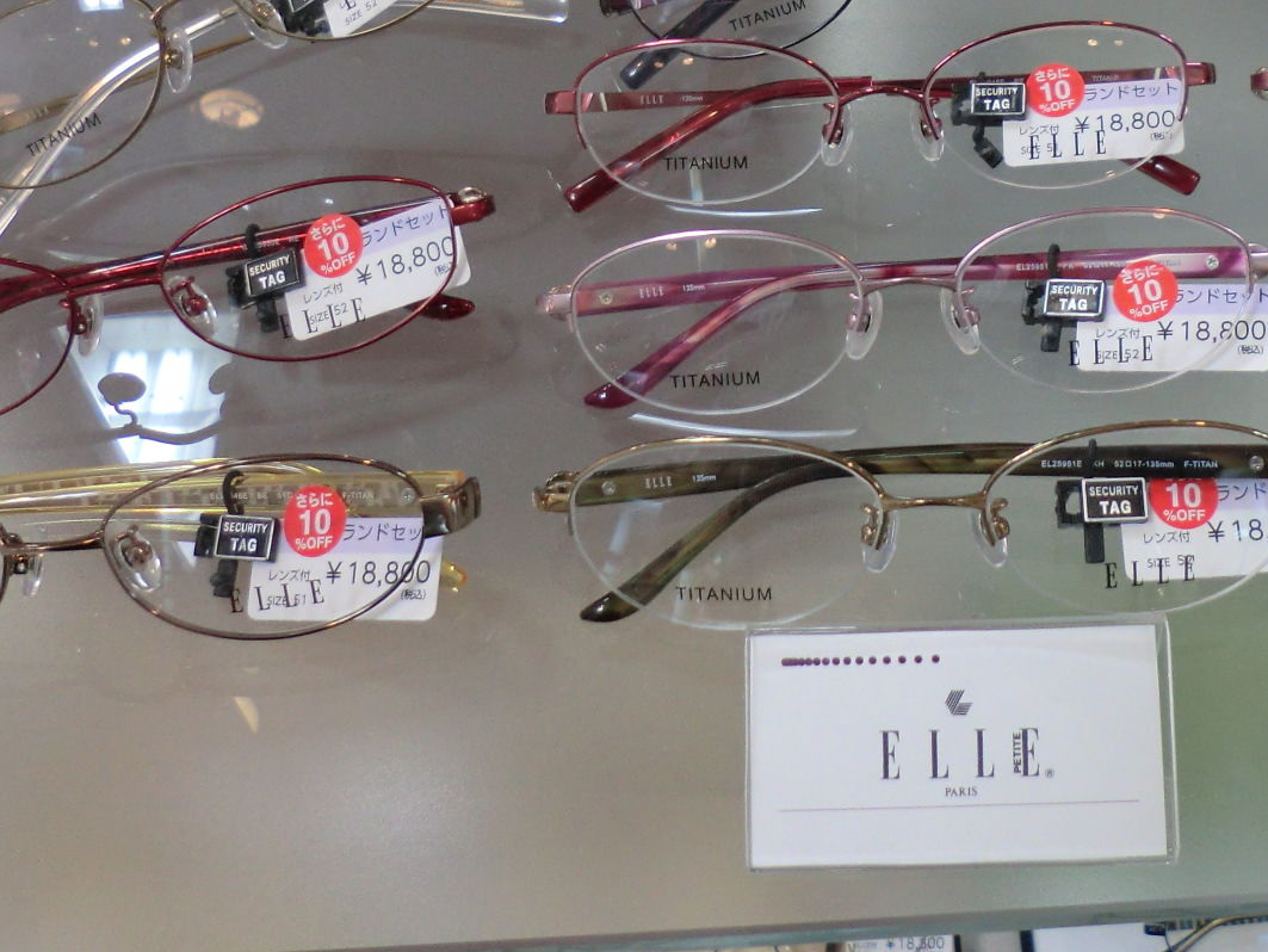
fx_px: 1905
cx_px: 859
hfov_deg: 36.4
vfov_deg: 27.3
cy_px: 142
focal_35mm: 52
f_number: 3.2
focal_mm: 4.9
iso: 100
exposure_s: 1/60
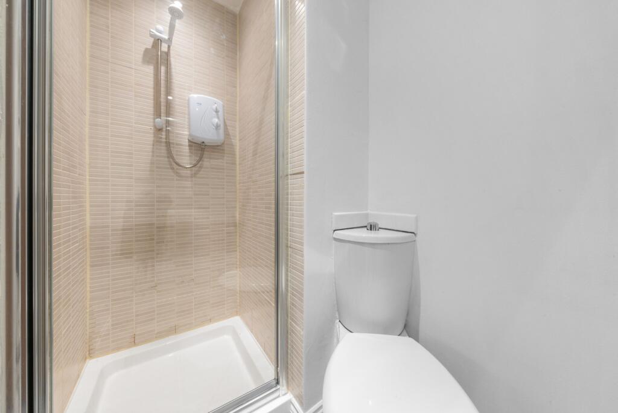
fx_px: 206
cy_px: 206
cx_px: 309
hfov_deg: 112.6
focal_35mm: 12
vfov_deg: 90.1
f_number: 22
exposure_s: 1/1.67
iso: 640
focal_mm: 12
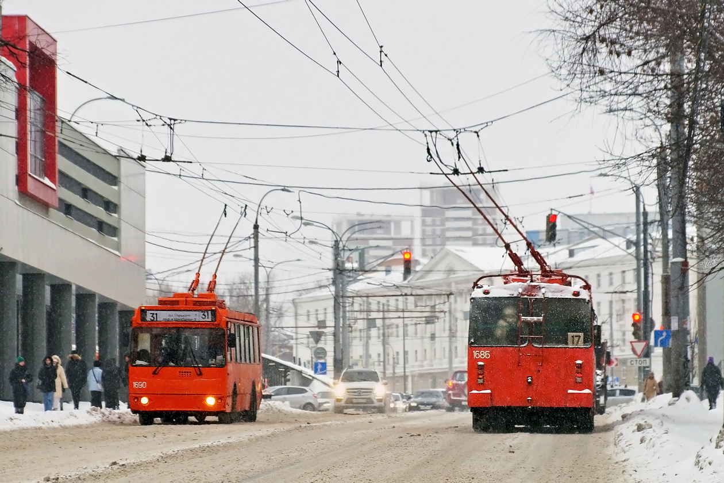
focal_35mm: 180
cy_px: 242
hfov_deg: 11.4
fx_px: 3620
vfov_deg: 7.6
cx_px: 362
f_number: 5.6
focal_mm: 120
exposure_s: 1/400
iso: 400
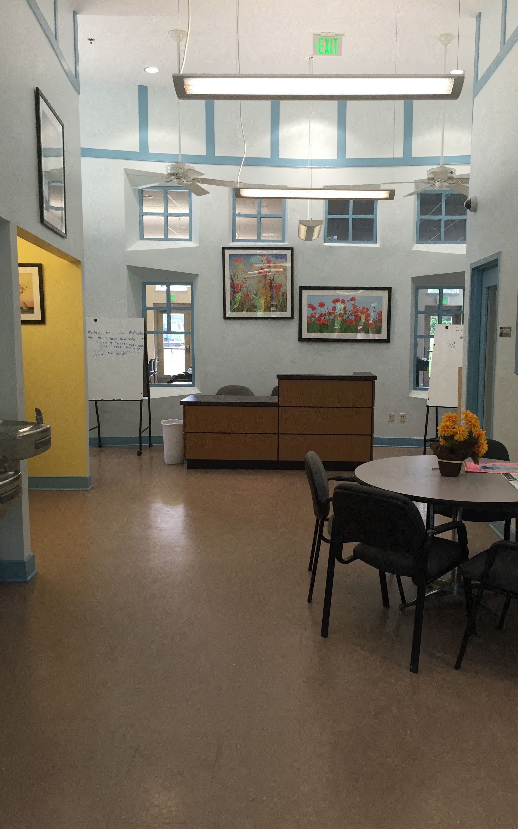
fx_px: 700
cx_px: 302
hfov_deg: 40.5
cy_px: 415
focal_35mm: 31
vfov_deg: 61.2
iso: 40
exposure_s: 1/30
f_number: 2.2
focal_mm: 4.15
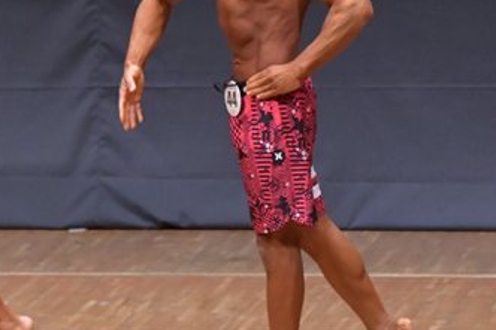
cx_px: 377
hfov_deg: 3.5
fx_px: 8207
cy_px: 124
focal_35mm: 596
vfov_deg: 2.3
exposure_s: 1/400
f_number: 5.6
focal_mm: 170
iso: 6400
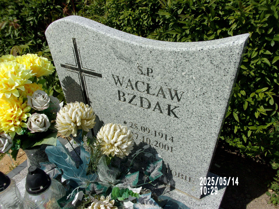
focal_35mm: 28
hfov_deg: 63.4
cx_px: 140
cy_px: 104
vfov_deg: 49.7
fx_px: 226
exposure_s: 1/150
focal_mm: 5.1
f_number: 10.8
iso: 80
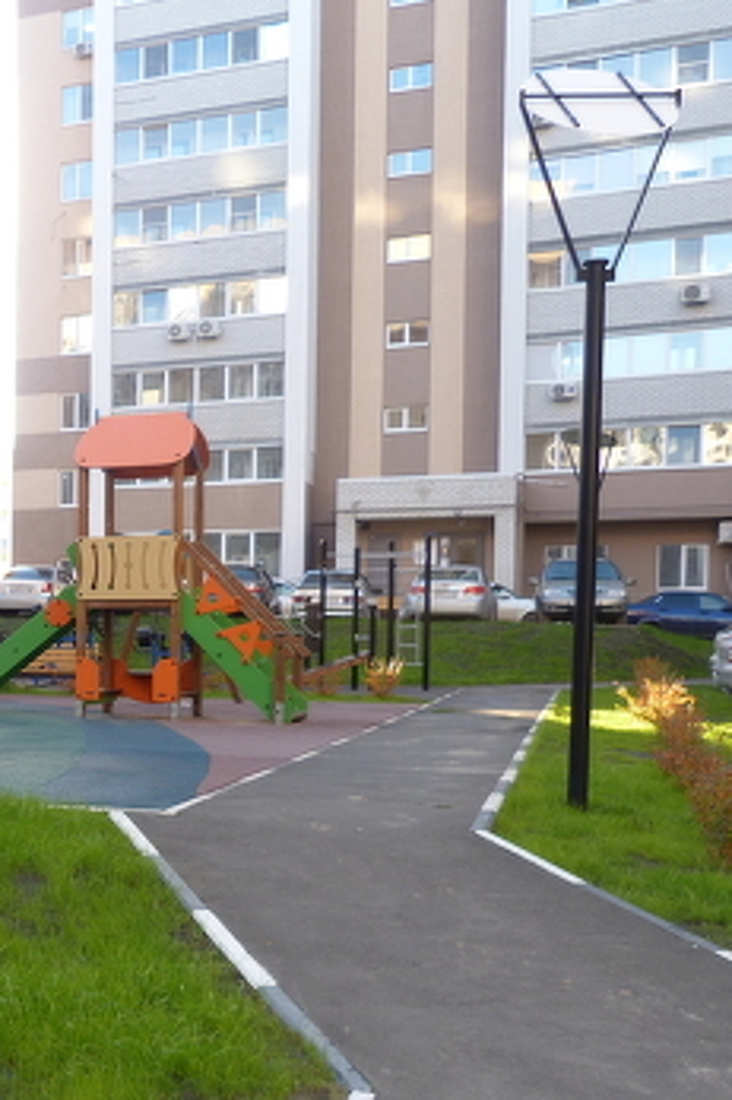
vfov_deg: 40.8
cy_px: 707
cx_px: -228
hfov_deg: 24.4
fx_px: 1465
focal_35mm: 48
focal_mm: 4.5
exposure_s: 1/80
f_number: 2.8
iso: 80
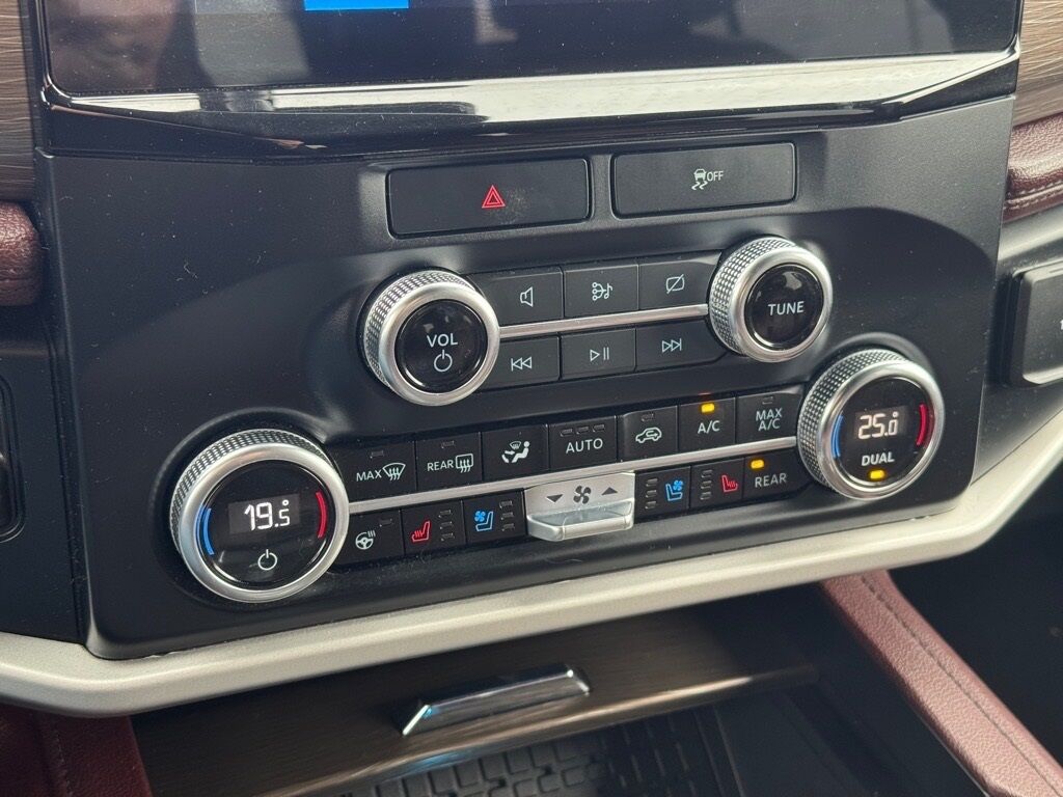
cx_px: 532
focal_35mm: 48
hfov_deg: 39.7
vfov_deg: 30.3
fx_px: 1474
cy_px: 398
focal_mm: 6.76
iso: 200
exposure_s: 1/60
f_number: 1.78
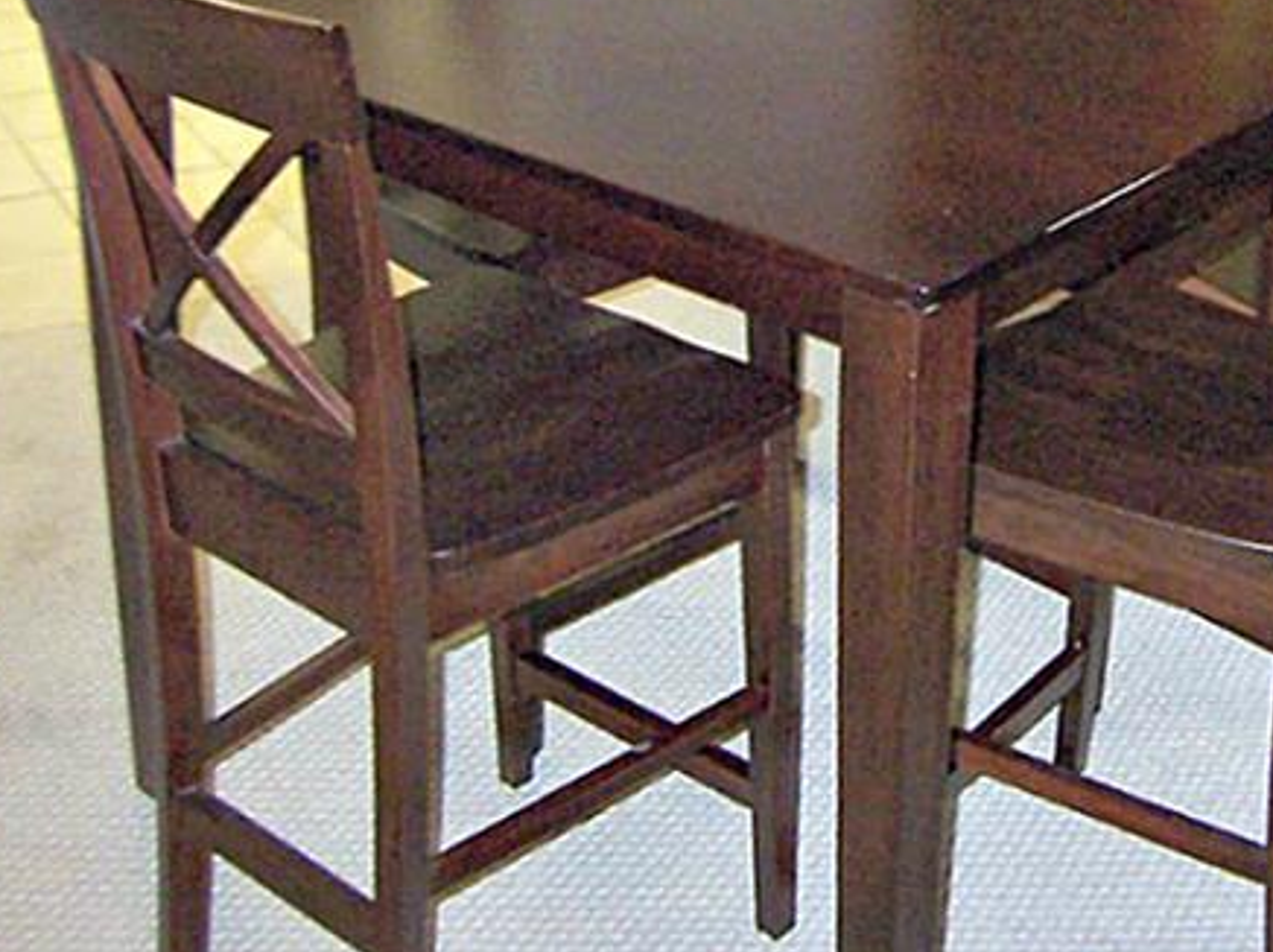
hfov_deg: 34.1
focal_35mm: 54
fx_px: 1984
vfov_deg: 26.1
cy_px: 91
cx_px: 1079
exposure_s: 1/30
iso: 200
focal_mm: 3.8
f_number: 2.8
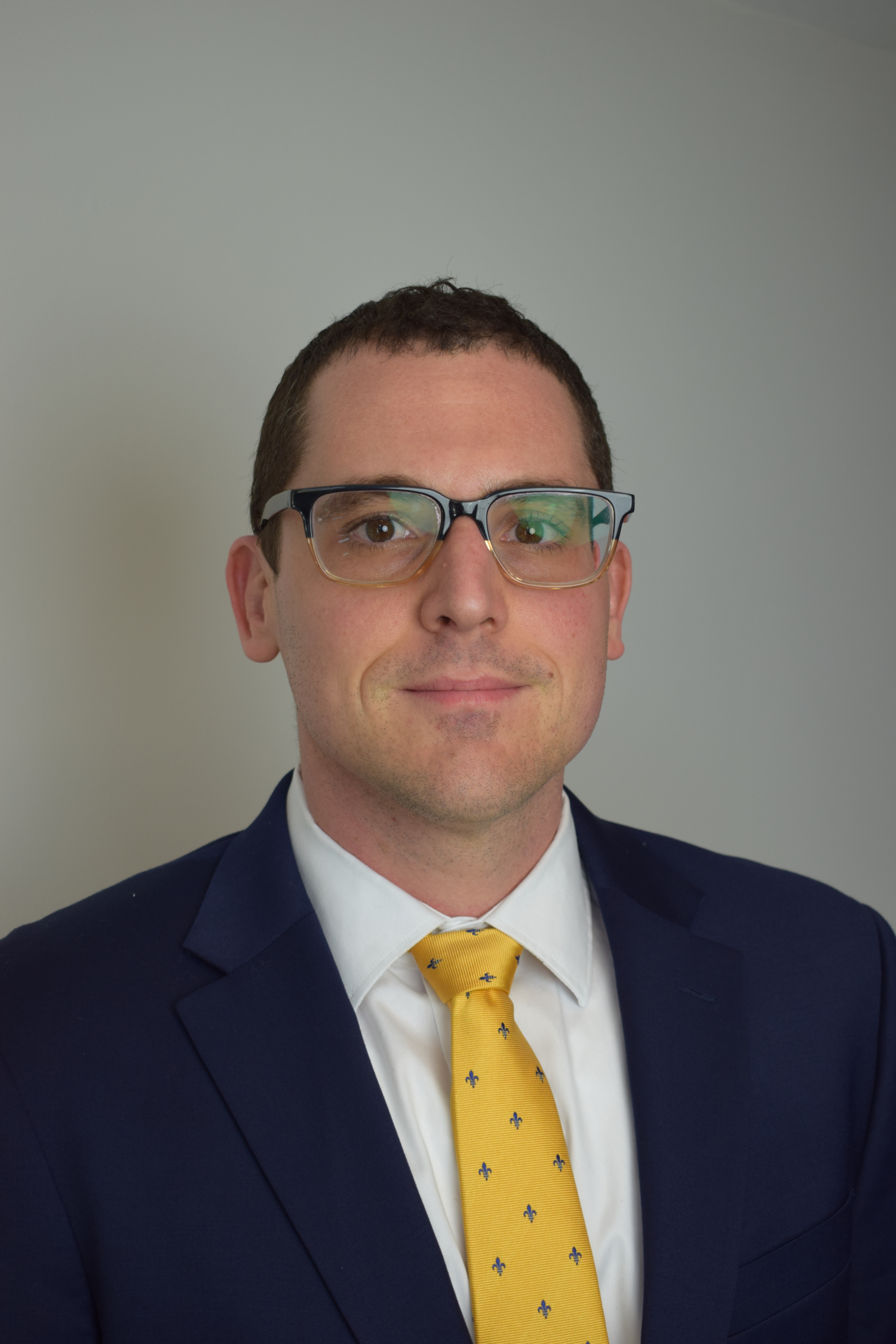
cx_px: 448
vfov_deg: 35.1
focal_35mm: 57
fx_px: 2128
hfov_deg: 23.8
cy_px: 672
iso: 400
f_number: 5
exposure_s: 1/100
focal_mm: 38
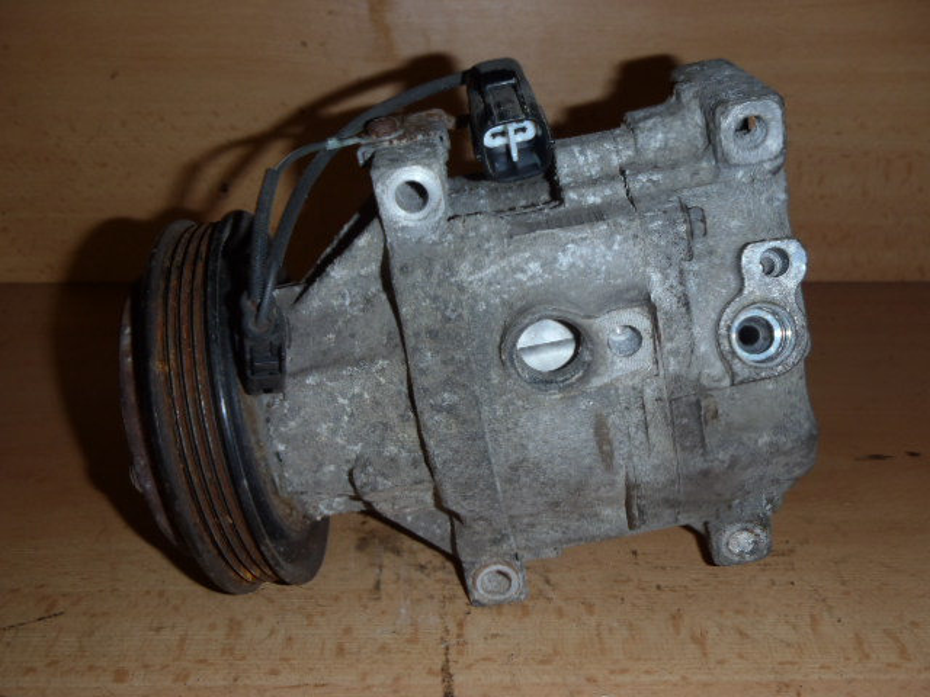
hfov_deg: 49.0
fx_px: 1021
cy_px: 348
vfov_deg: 37.7
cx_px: 465
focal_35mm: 38
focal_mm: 6.83
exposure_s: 1/40
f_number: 4.6
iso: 100
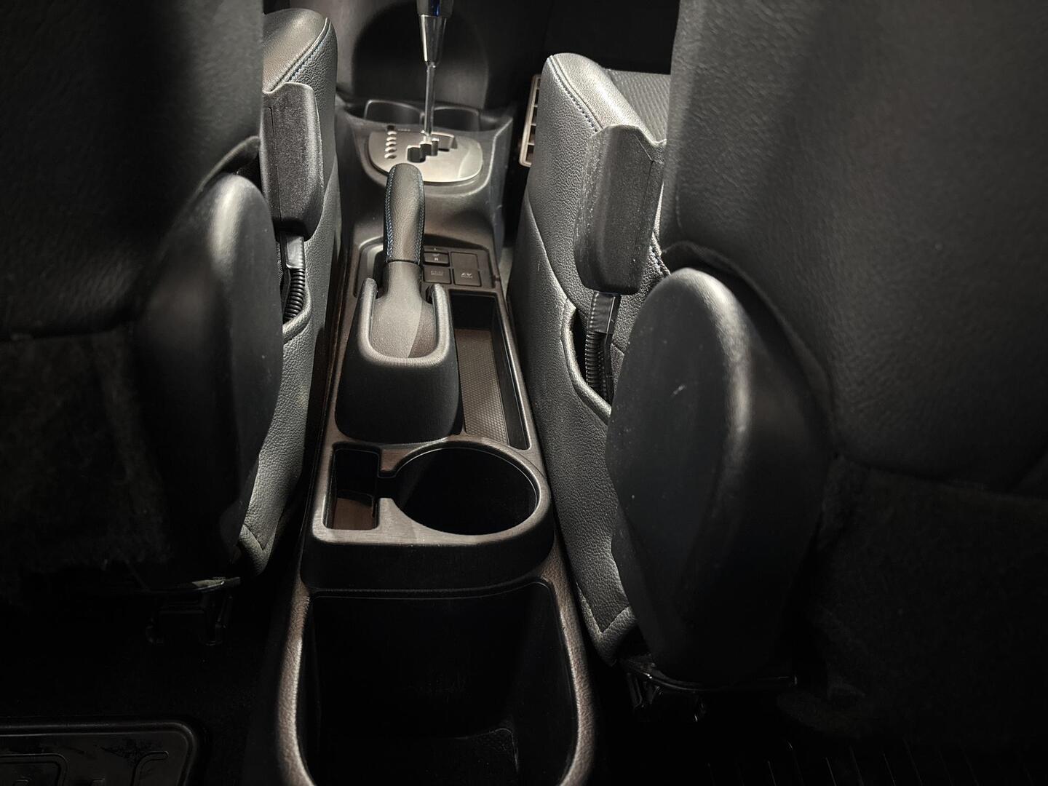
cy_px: 393
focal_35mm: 26
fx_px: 787
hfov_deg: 67.3
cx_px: 524
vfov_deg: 53.1
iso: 1250
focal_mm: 5.96
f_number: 1.6
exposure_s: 1/15
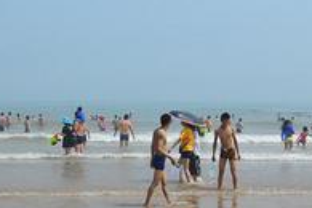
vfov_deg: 14.6
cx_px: 77
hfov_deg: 21.9
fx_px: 797
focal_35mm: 92
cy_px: 205
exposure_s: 1/2000
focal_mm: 28
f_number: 5
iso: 200
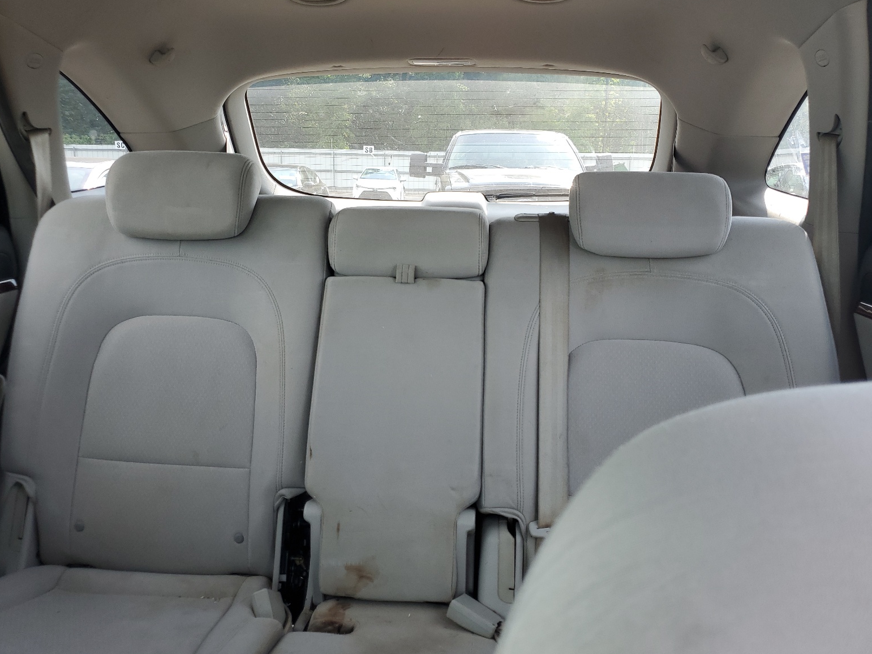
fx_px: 680
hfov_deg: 65.3
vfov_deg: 51.4
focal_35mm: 27
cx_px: 437
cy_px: 332
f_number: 1.5
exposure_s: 1/154
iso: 50
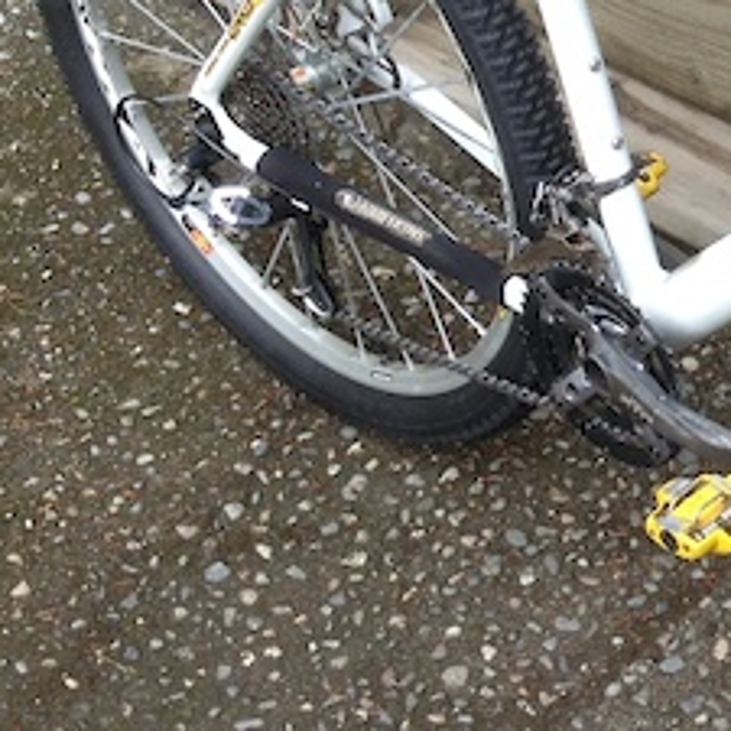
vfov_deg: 15.7
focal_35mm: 110
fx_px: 2628
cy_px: 114
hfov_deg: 14.9
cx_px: 1033
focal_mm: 4.28
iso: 50
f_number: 2.4
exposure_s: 1/120
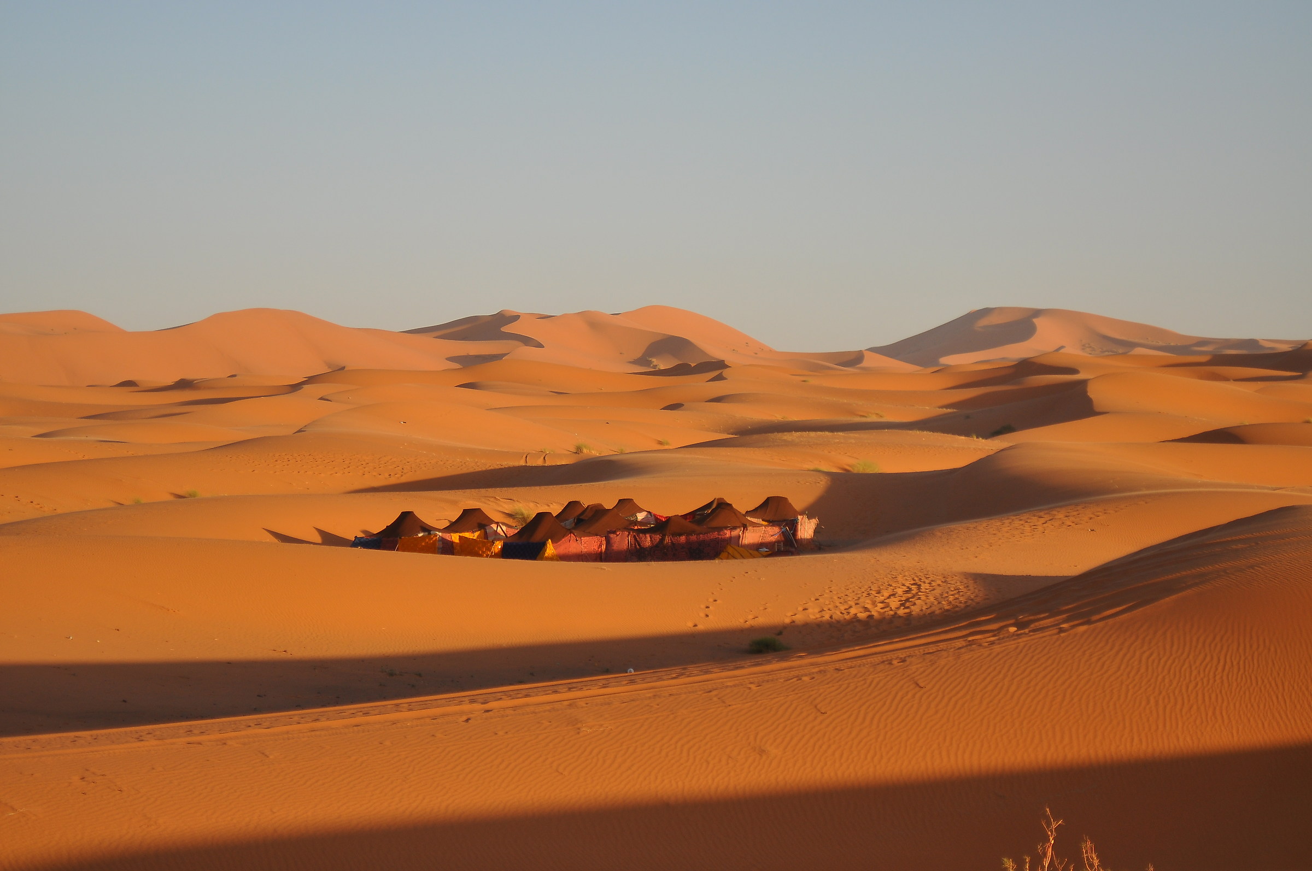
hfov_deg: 17.1
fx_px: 4368
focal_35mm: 120
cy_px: 436
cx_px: 656
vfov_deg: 11.4
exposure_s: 1/500
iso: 200
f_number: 5.6
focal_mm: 80
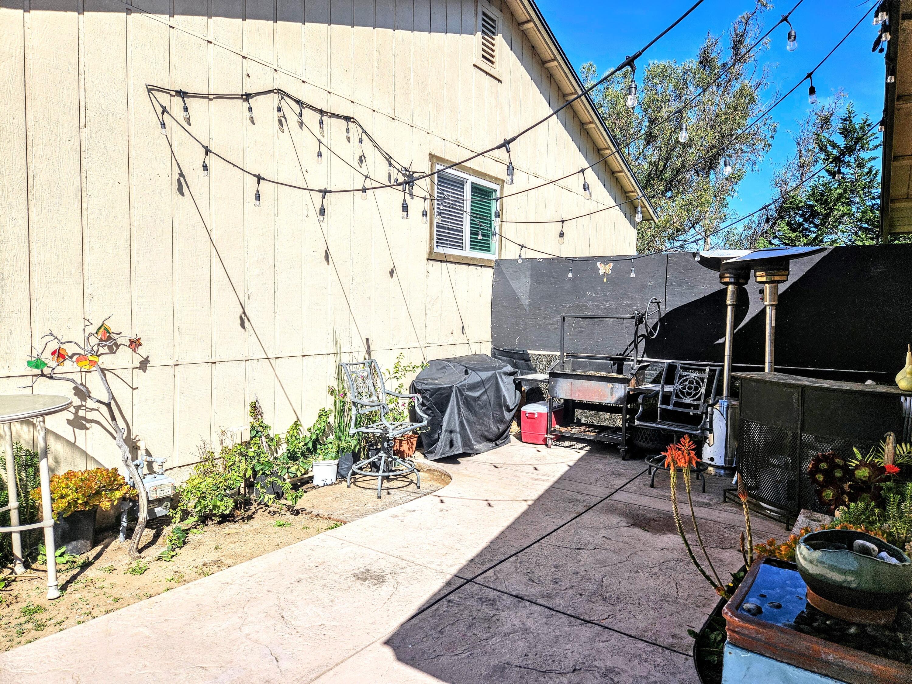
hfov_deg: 73.9
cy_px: 342
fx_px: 606
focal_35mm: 23
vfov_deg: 58.9
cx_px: 456
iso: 25
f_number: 1.8
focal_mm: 5.4
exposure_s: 1/2835
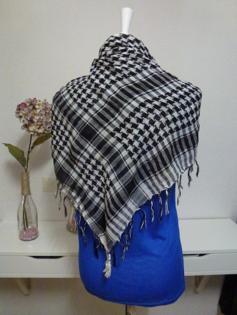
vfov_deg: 69.4
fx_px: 228
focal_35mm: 25
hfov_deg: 54.9
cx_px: 118
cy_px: 158
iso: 800
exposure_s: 1/15
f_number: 3.3
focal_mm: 4.3
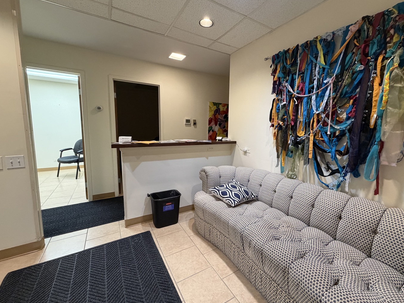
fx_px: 175
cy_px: 147
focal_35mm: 15
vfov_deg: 81.7
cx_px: 215
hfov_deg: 98.0
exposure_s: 1/60
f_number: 2.2
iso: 400
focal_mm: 2.22
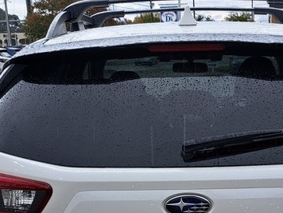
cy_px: 212
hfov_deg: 28.0
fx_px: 564
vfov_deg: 20.6
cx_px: 188
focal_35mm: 69
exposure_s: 1/172
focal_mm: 5.23
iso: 50
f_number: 1.8
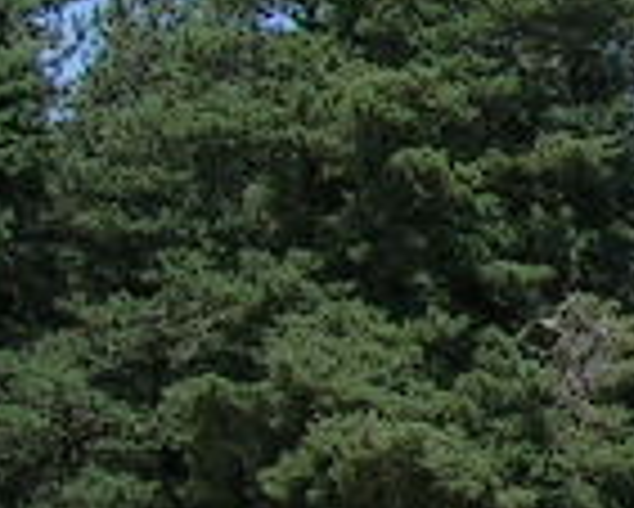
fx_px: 4657
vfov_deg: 6.2
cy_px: -58
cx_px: 2104
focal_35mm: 248
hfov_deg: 6.8
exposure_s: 1/376
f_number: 4.8
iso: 50
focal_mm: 5.4
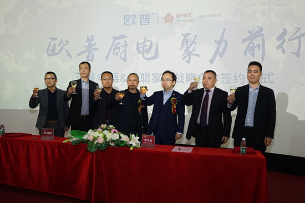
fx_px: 254
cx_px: 152
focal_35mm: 30
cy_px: 102
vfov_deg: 43.6
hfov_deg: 62.0
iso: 800
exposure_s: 1/60
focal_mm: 20
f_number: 2.8
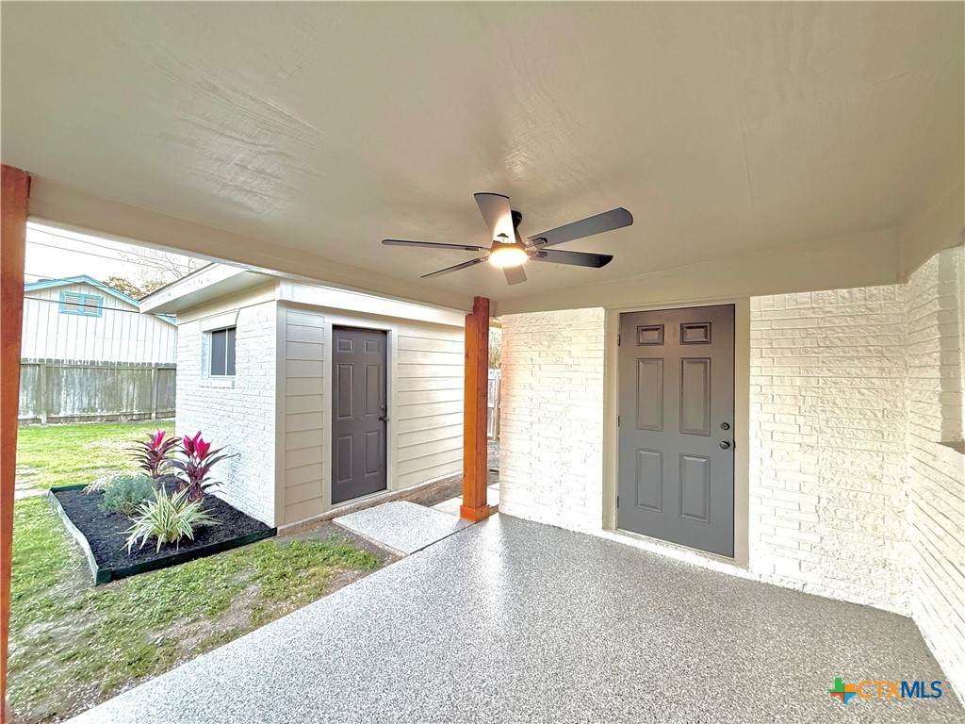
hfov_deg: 102.1
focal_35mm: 14
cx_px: 482
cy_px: 362
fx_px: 390
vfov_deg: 85.7
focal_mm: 2.22
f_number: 2.2
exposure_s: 1/99
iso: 200
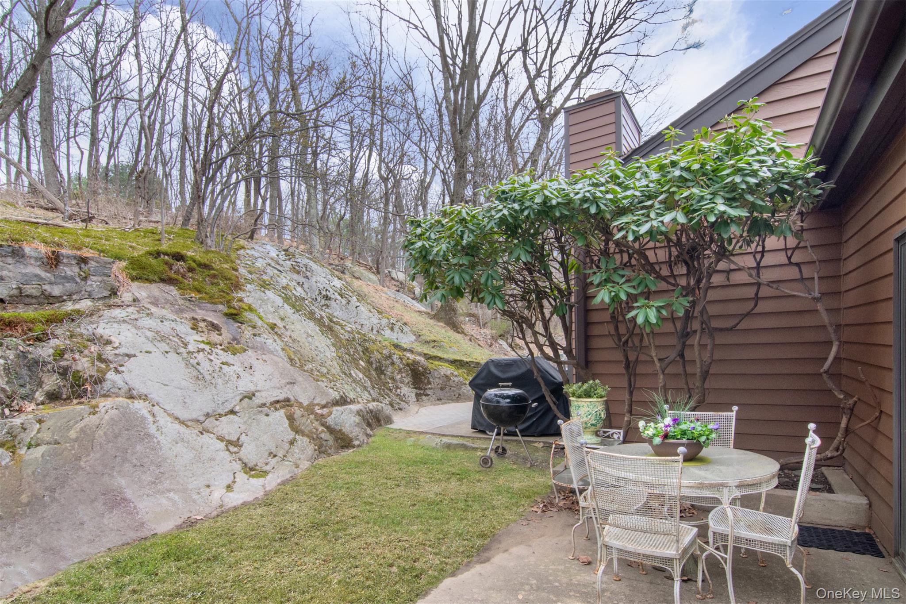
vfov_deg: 72.0
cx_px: 453
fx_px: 415
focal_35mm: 16
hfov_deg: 95.0
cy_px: 302
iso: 640
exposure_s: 1/125
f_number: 11
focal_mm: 11
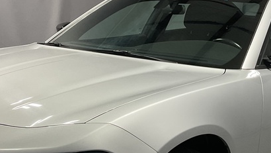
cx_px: 128
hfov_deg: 28.6
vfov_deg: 16.0
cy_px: 152
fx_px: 532
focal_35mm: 74
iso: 50
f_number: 1.8
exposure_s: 1/120
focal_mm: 3
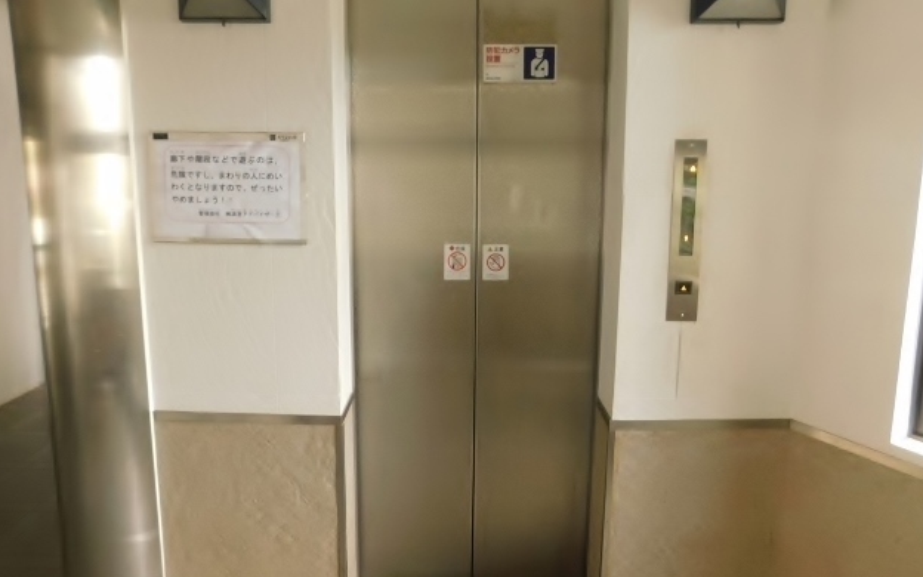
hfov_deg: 72.5
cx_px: 454
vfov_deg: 49.2
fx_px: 629
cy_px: 260
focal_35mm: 25
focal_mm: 4
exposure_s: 1/30
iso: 320
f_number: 3
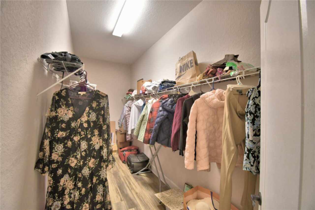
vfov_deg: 77.3
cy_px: 105
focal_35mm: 15
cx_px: 158
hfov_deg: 100.4
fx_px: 131
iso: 720
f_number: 4.5
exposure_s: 1/30
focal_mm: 10
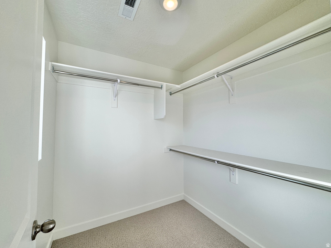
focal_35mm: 14
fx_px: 134
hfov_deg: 102.1
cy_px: 124
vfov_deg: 85.7
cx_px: 166
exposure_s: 1/381
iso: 40
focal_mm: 2.22
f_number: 2.2
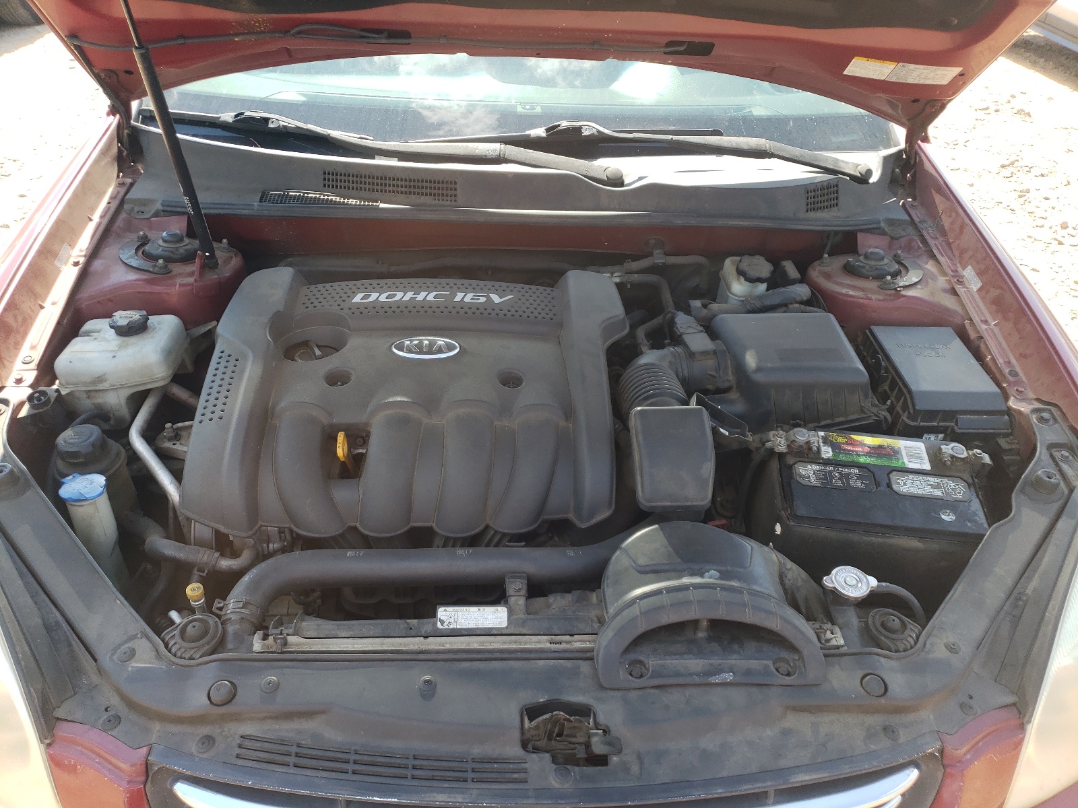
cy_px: 404
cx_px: 539
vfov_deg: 53.1
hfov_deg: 67.3
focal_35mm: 26
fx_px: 810
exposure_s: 1/526
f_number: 1.5
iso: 50
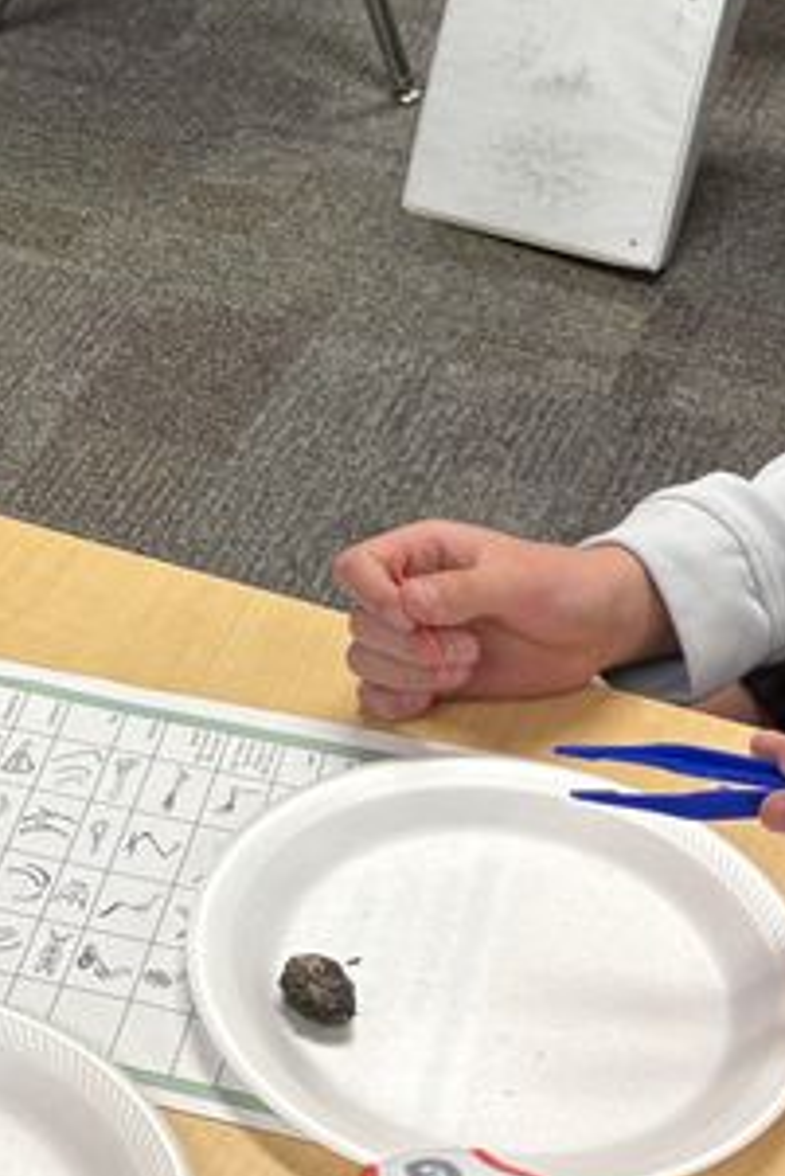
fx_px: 3005
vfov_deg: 21.8
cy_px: 207
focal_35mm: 92
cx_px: -43
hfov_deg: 14.6
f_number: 1.6
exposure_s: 1/60
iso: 80
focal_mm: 5.96
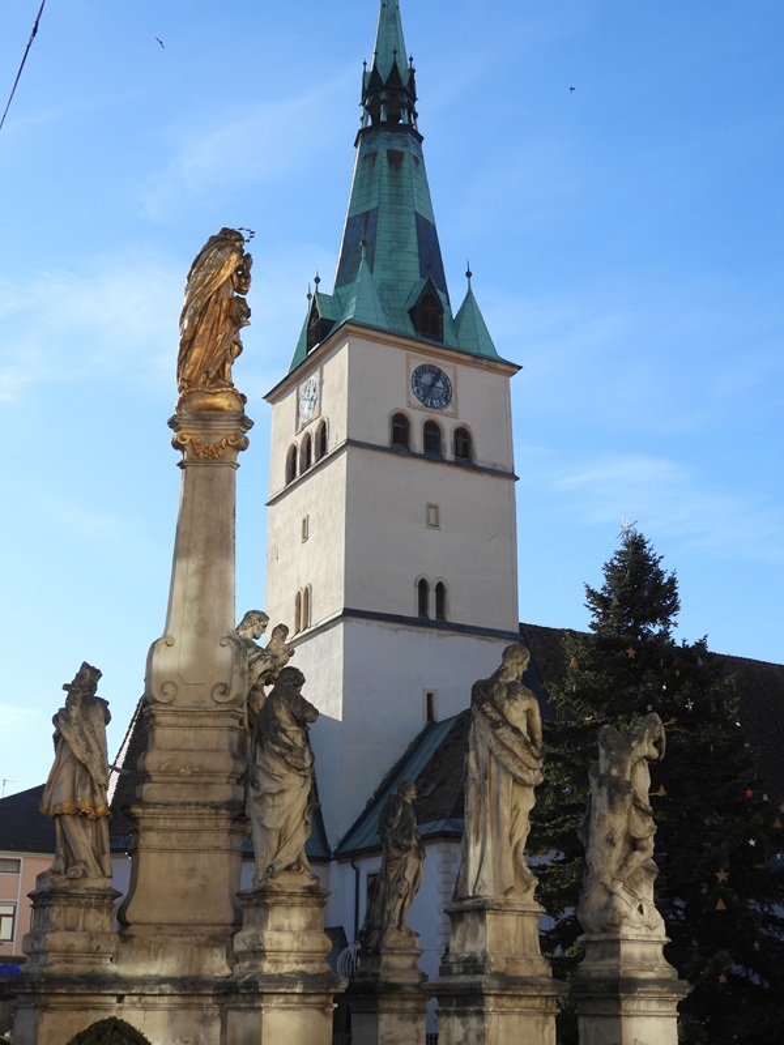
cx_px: 392
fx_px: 1419
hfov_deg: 30.9
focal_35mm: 47
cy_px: 522
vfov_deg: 40.4
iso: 100
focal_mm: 8.4
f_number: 3.2
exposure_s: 1/1000
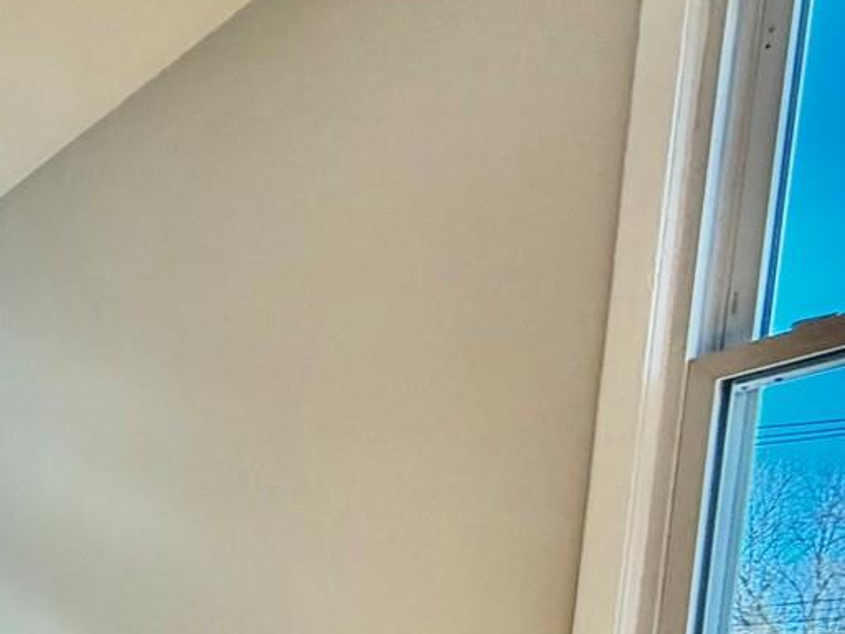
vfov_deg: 22.3
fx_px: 1367
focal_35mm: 56
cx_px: -462
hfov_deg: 25.0
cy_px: 908
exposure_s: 1/152
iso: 50
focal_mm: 2.22
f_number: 2.2
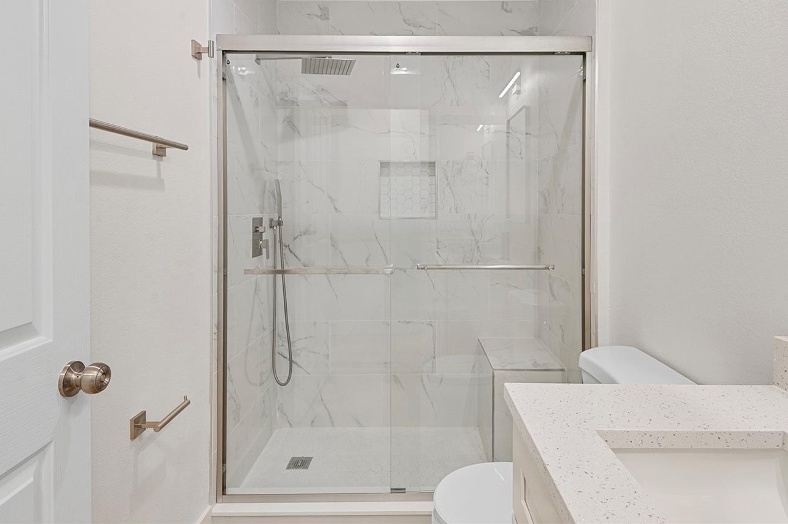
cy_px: 197
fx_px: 437
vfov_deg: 61.0
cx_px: 416
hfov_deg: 83.9
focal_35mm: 20
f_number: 10
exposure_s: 1/1.25
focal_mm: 16
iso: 100
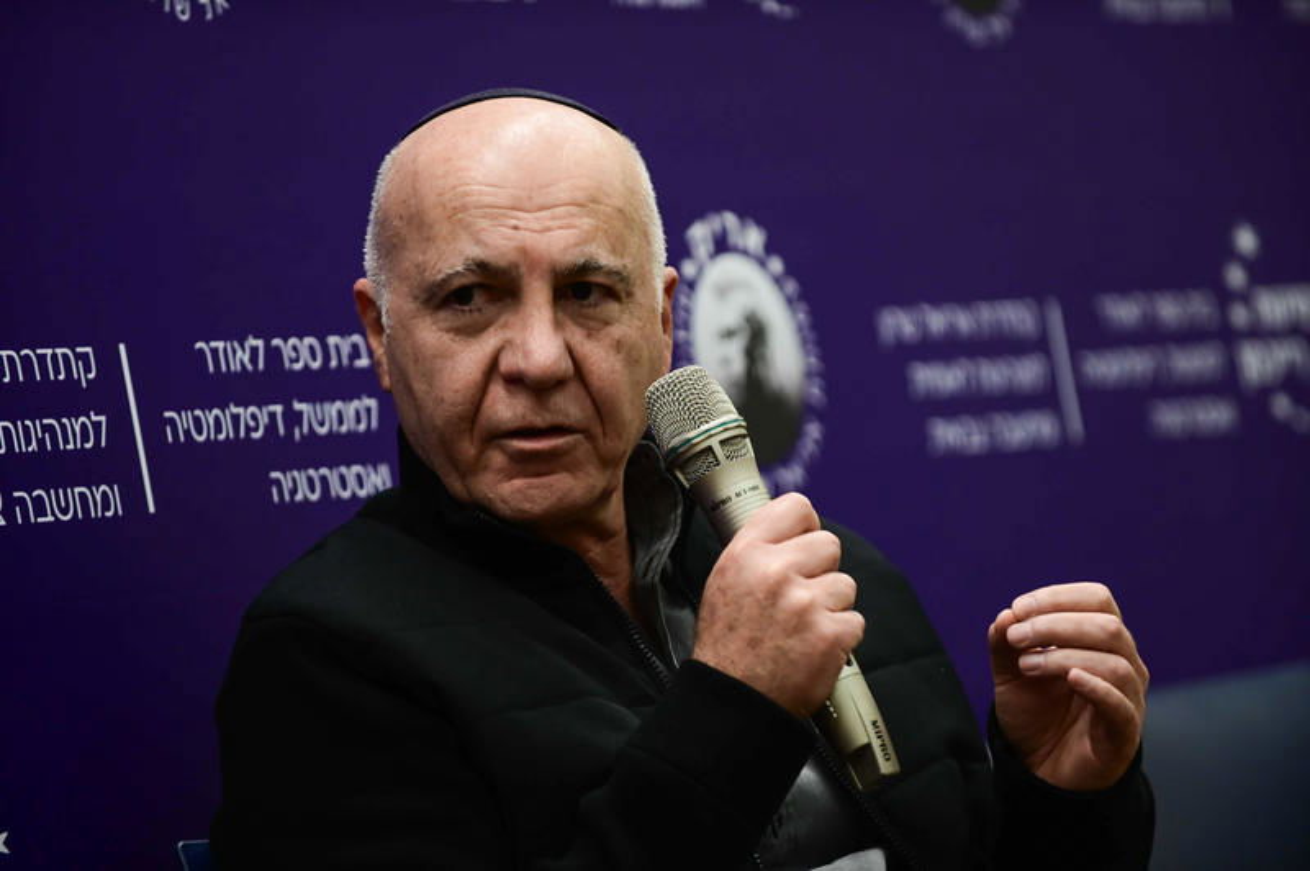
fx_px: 7272
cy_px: 436
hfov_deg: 10.3
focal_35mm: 200
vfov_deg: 6.9
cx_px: 655
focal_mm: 200
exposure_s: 1/250
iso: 2000
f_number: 3.5
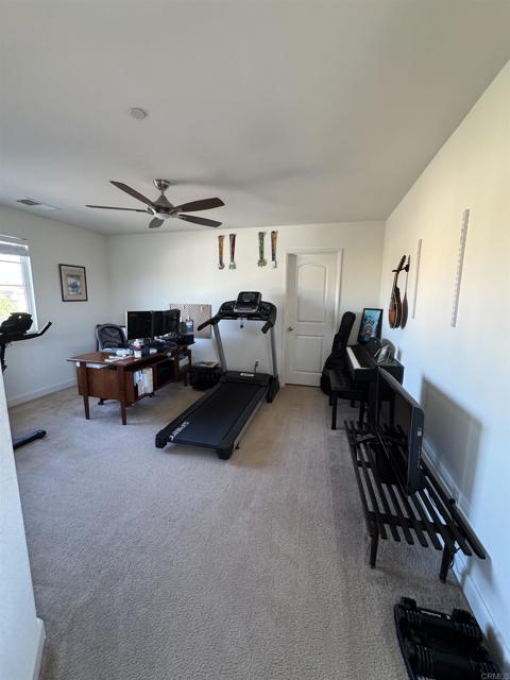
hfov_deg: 85.7
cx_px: 255
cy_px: 340
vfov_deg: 102.1
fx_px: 275
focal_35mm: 14
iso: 320
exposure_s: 1/88
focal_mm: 2.22
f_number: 2.2
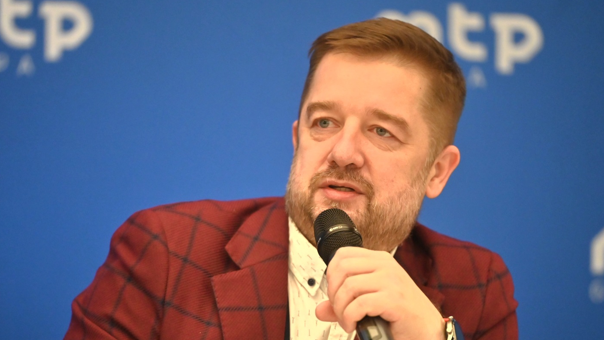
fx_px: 3475
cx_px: 287
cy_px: 228
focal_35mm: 217
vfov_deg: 5.6
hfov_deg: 9.9
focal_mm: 180
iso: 3200
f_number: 2.8
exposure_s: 1/400
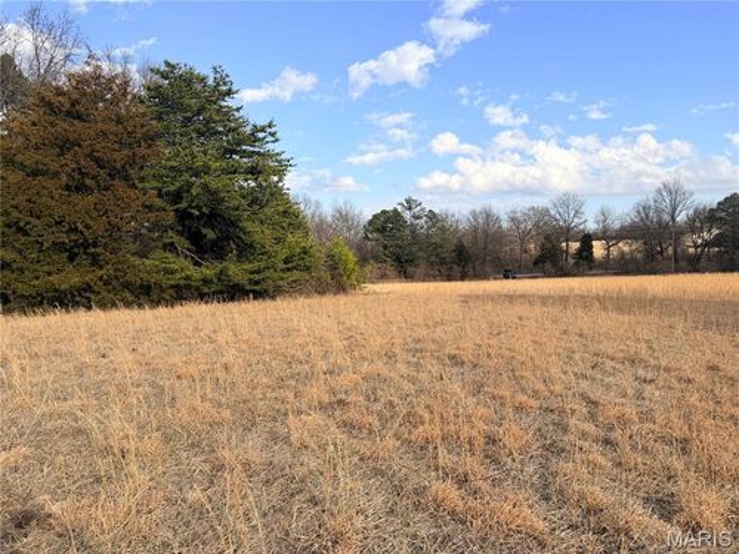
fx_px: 512
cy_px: 277
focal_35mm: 24
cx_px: 370
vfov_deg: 56.8
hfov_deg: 71.6
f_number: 1.78
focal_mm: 6.76
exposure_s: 1/3584
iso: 80
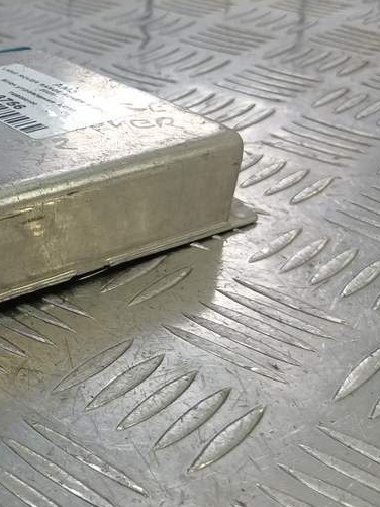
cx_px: -117
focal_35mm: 47
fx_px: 688
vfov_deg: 40.3
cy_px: 204
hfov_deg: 26.2
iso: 106
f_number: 1.6
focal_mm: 4.11
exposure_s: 1/100
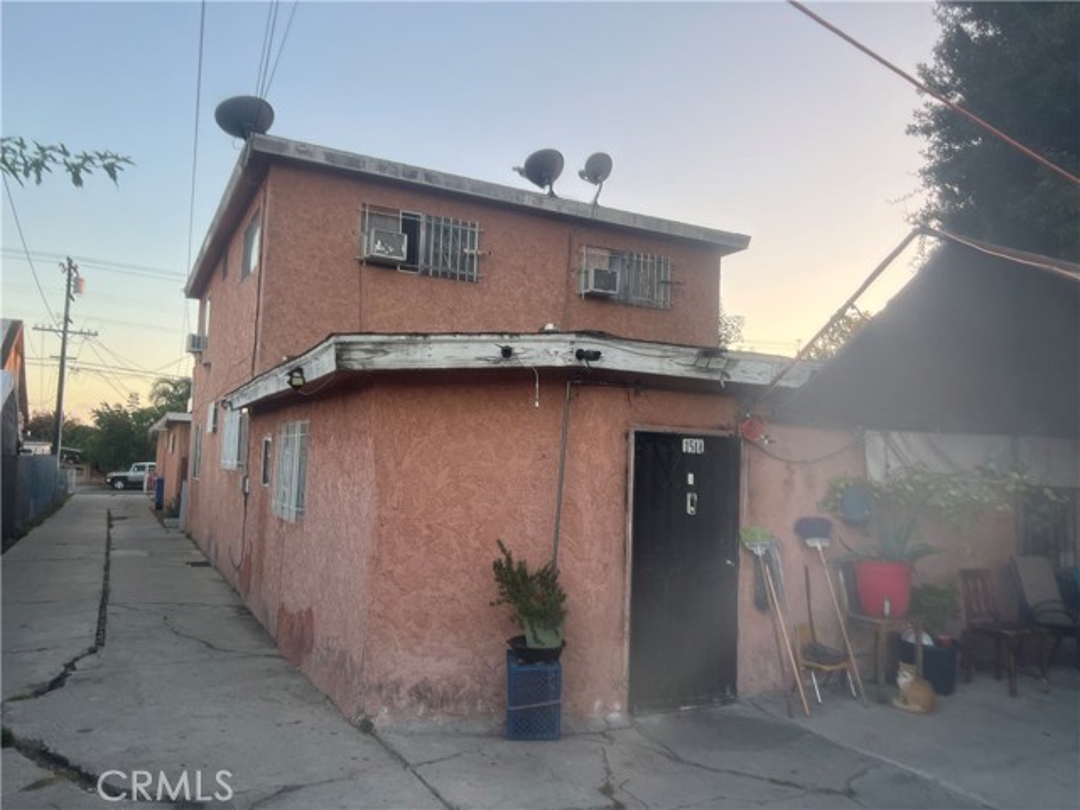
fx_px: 811
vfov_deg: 53.1
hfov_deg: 67.3
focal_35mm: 26
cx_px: 540
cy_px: 405
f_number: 1.5
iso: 50
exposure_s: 1/336
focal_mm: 5.7
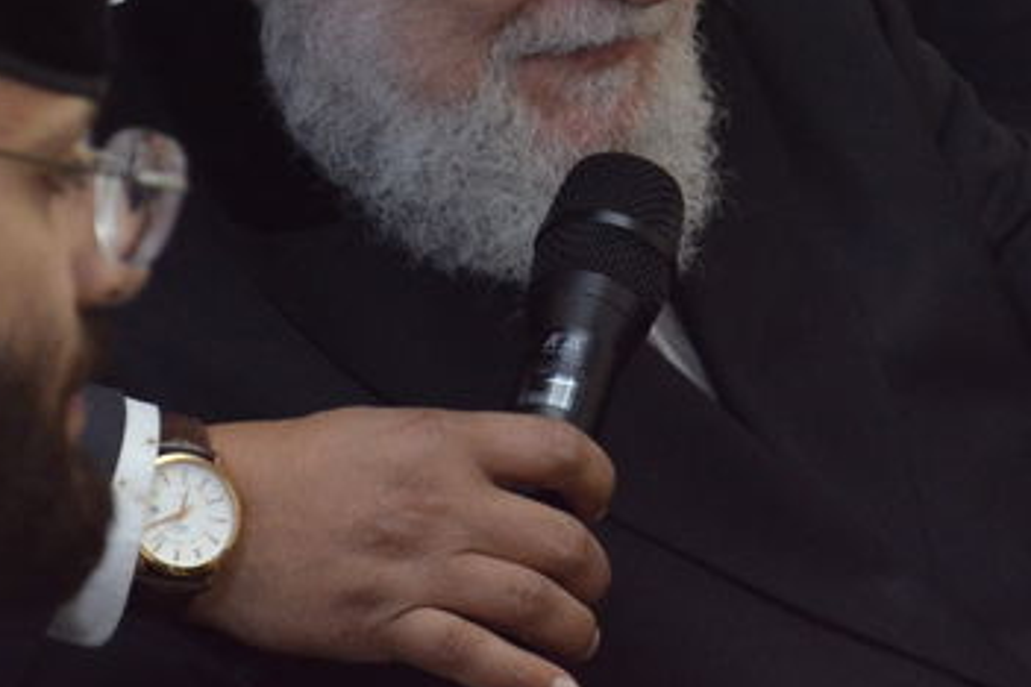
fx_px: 9937
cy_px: 442
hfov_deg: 5.9
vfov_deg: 4.0
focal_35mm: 347
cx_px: 1022
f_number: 4.5
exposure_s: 1/100
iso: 800
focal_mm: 58
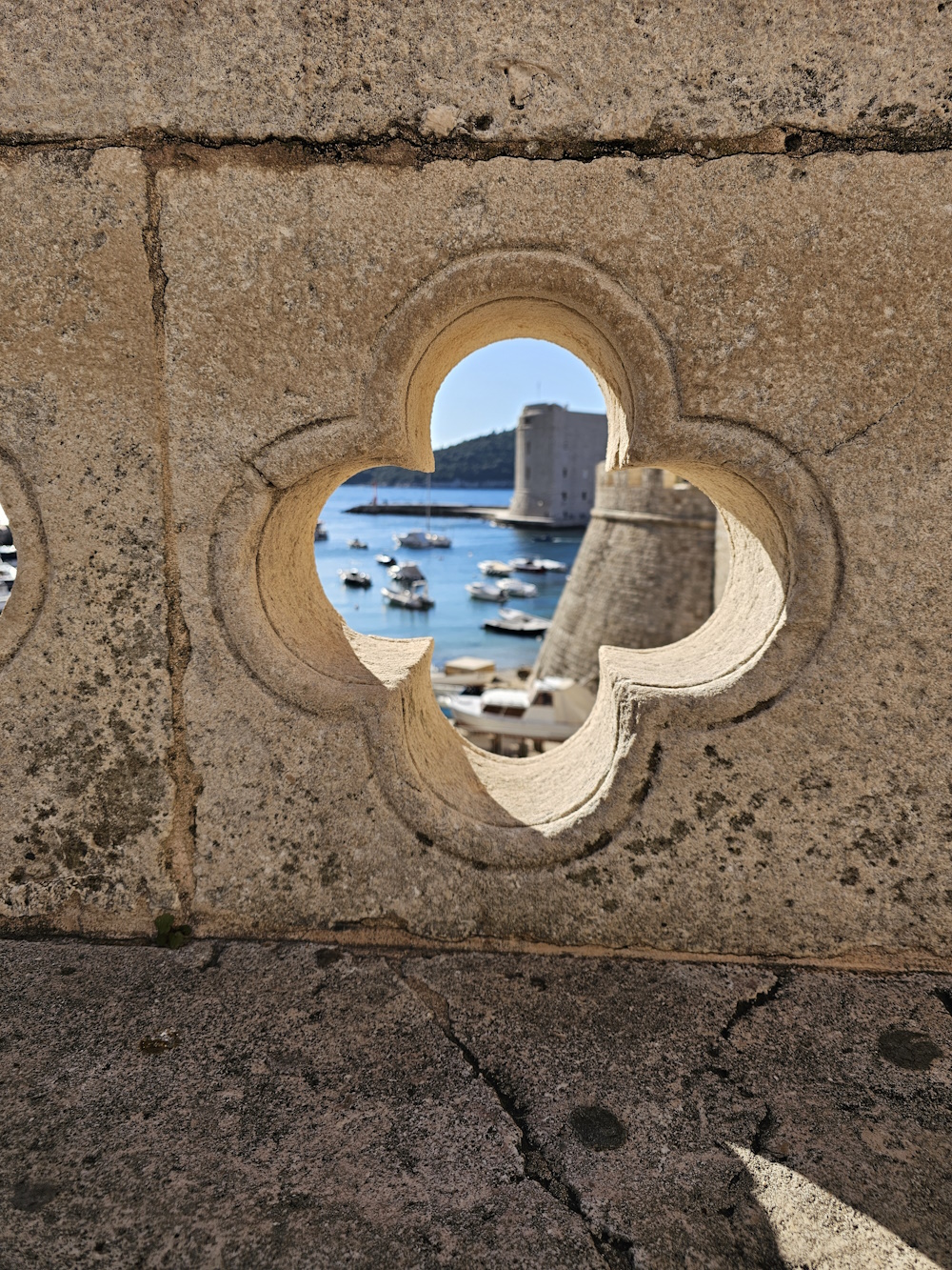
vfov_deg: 73.9
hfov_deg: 58.9
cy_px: 635
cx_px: 476
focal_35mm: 23
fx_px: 843
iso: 10
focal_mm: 6.3
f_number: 1.7
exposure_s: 1/525
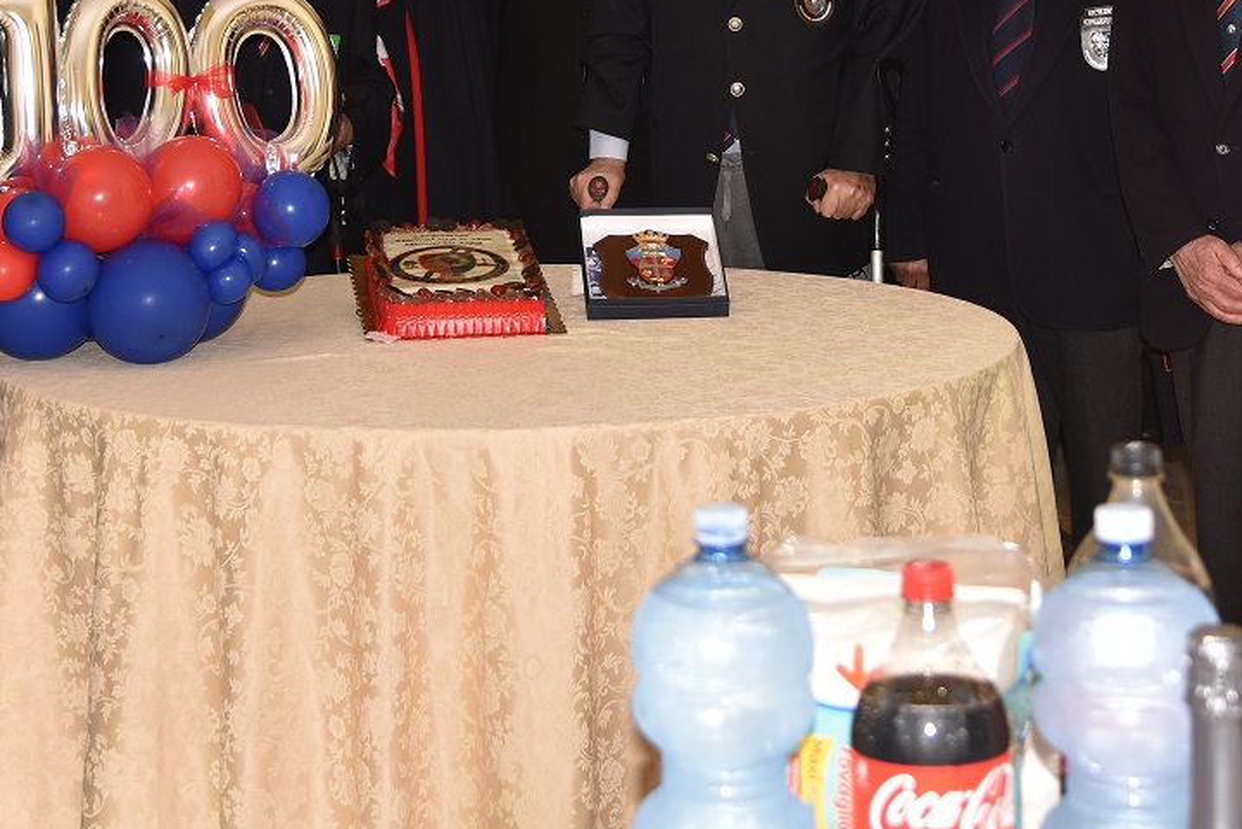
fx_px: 3003
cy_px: -97
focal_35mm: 87
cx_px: 650
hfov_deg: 23.4
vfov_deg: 15.3
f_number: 4
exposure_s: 1/60
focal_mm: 34
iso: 200
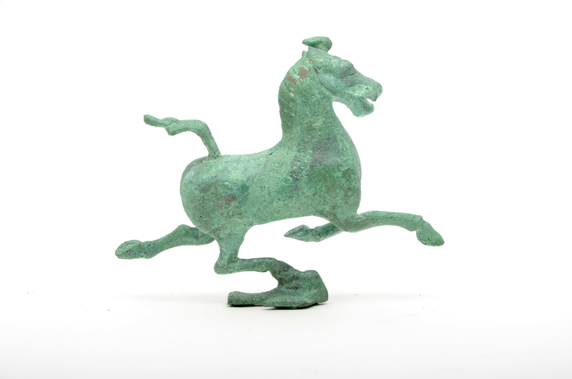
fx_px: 2259
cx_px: 286
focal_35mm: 142
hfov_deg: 14.4
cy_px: 190
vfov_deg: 9.6
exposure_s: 1/250
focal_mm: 95
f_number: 13
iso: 100
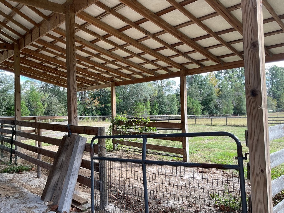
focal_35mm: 29
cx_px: 142
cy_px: 106
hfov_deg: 61.7
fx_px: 238
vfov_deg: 48.2
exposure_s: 1/194
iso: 16
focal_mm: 3
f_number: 1.8
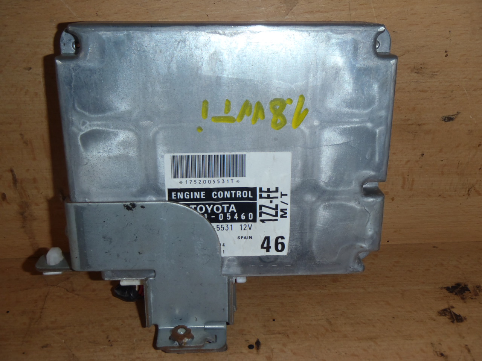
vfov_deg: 37.7
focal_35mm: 38
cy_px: 180
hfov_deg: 49.0
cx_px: 241
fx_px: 529
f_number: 4.6
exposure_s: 1/40
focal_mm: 6.83
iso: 100
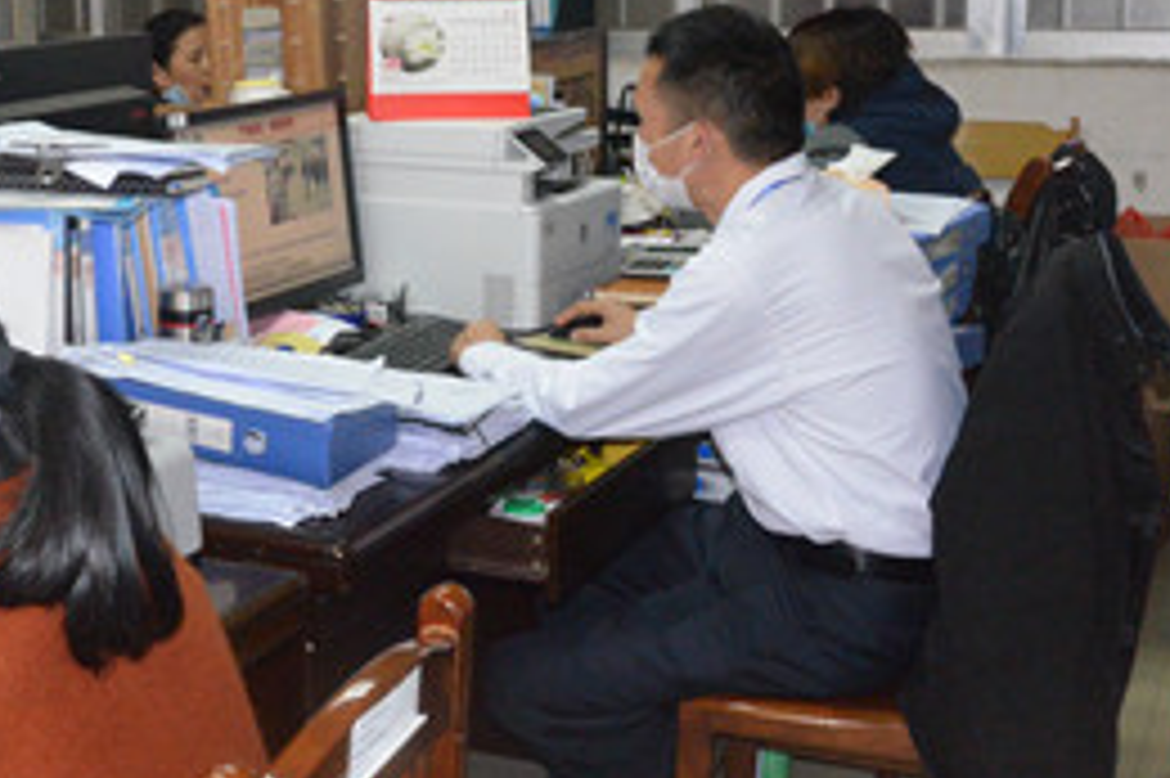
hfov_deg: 34.2
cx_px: 274
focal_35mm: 57
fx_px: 1851
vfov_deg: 23.7
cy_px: 288
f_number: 7.1
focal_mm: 18
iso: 4500
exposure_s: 1/60
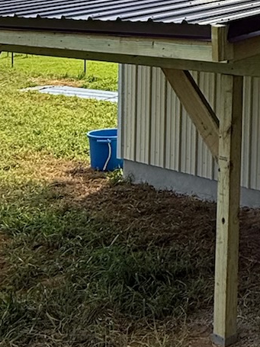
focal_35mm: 63
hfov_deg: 21.4
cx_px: 322
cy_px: 45
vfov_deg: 29.6
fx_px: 631
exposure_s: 1/2237
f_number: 2.2
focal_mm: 2.22
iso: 64
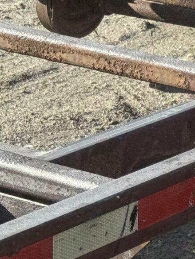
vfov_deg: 9.3
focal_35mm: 210
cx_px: 505
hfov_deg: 6.6
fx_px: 1577
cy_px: -72
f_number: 1.78
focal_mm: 6.76
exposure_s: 1/2179
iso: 64
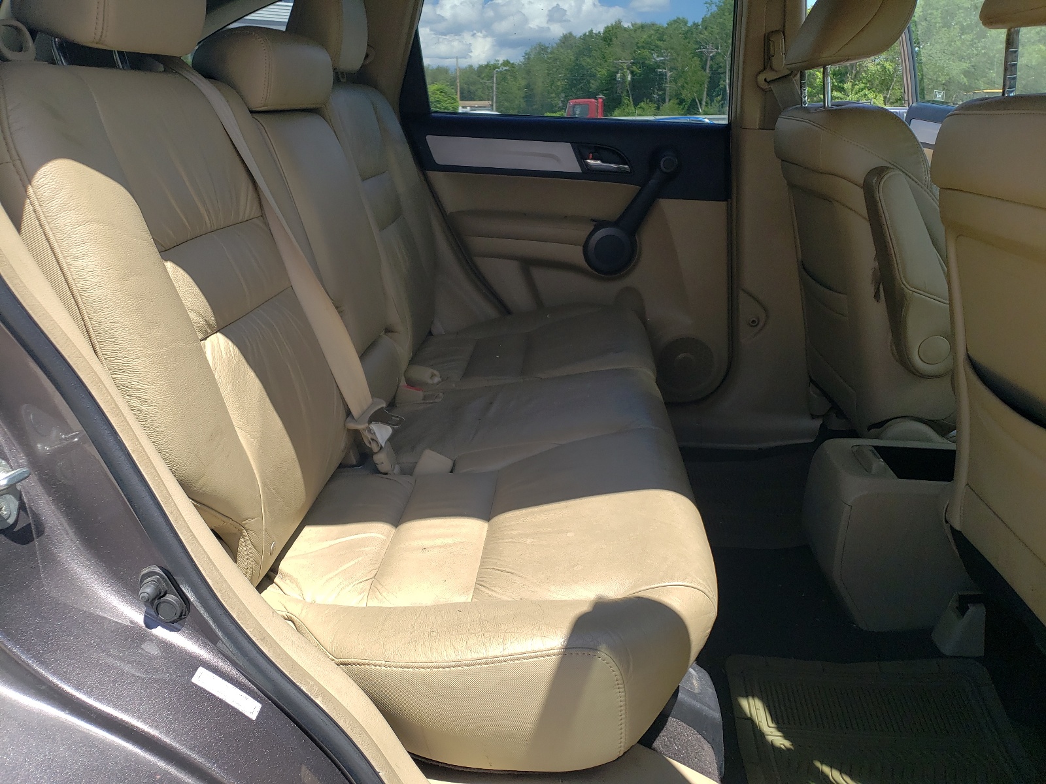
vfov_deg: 53.1
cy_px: 392
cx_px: 523
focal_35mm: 26
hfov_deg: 67.3
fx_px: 786
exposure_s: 1/1429
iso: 50
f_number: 1.5
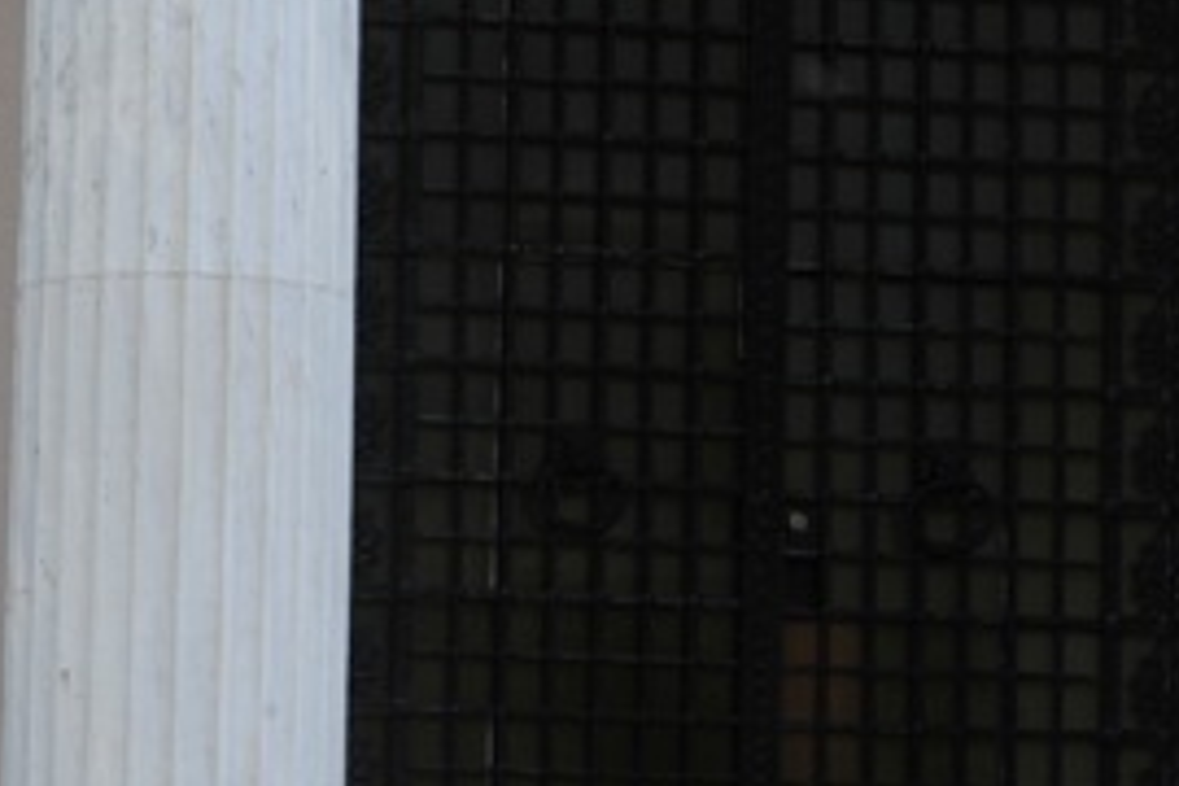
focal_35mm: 326
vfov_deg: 4.2
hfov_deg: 6.3
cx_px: 843
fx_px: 10676
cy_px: 288
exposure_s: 1/200
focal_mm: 110
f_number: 11
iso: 400
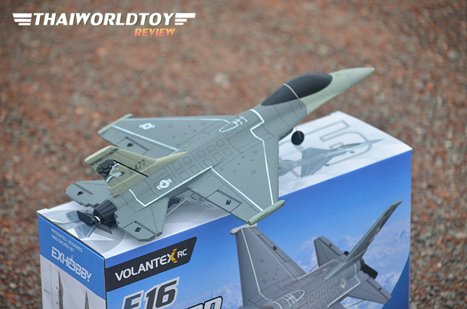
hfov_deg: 13.7
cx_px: 234
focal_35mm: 150
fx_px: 1941
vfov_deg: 9.1
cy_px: 154
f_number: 5.6
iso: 200
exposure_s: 1/400
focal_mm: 100
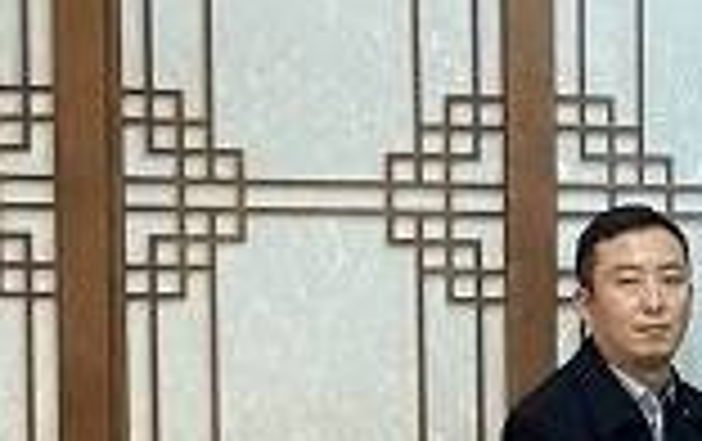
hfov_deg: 8.4
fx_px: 4598
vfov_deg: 5.4
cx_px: 1260
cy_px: 675
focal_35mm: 240
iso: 125
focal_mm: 6
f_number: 2
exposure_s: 1/60
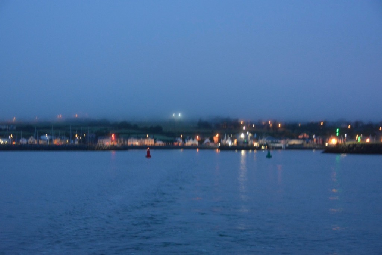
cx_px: 191
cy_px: 128
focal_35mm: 69
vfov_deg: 19.7
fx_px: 732
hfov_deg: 29.2
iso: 3200
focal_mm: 46
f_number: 4.5
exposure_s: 1/8
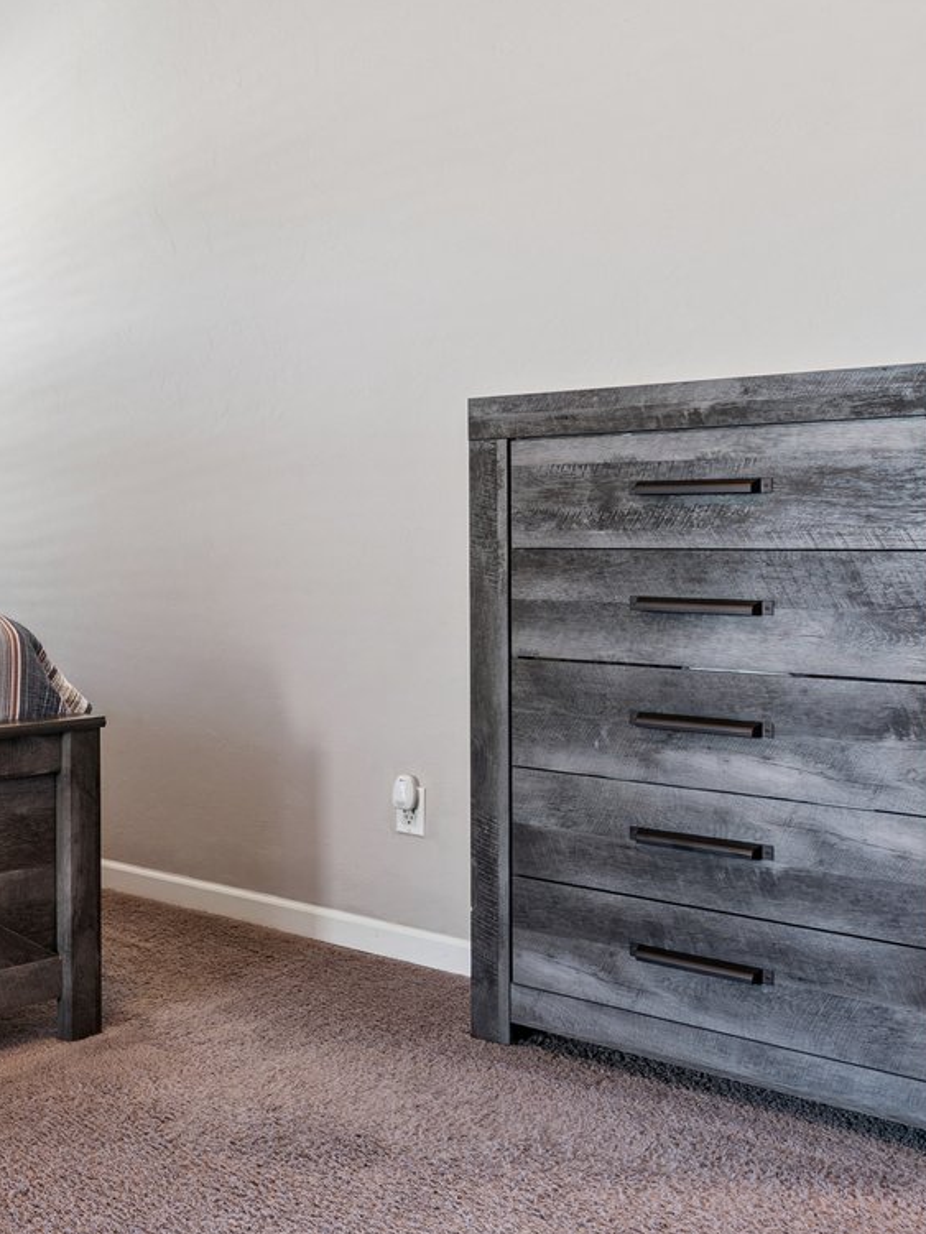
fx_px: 1497
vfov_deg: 44.7
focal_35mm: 42
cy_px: 561
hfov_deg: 28.4
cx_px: -271
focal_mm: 16
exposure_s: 1/3.33
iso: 200
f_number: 7.1
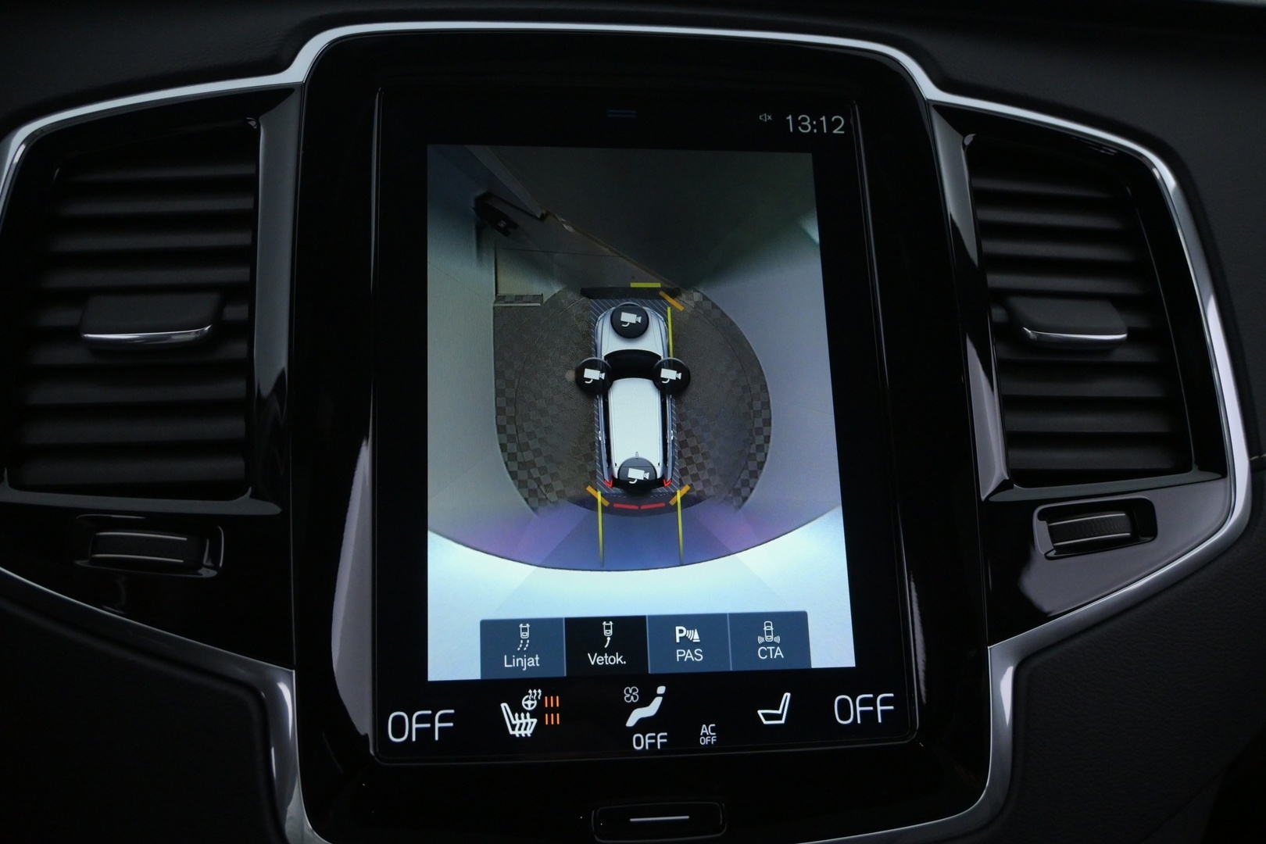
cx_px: 633
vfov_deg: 38.4
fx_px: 1213
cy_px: 422
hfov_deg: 55.1
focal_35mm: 34
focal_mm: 23
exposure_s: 1/100
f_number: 5
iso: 2500
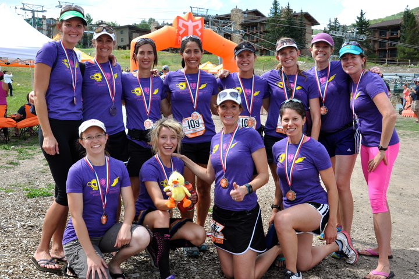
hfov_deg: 53.2
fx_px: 418
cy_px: 140
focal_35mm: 36
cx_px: 210
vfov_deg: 36.8
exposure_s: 1/250
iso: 200
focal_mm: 24
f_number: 8
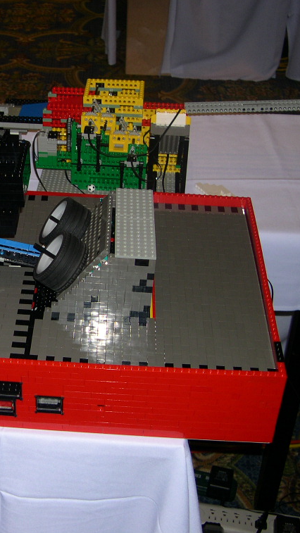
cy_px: 265
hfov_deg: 20.7
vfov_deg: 37.2
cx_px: -2
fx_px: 792
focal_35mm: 56
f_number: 2.8
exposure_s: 1/60
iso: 100
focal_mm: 8
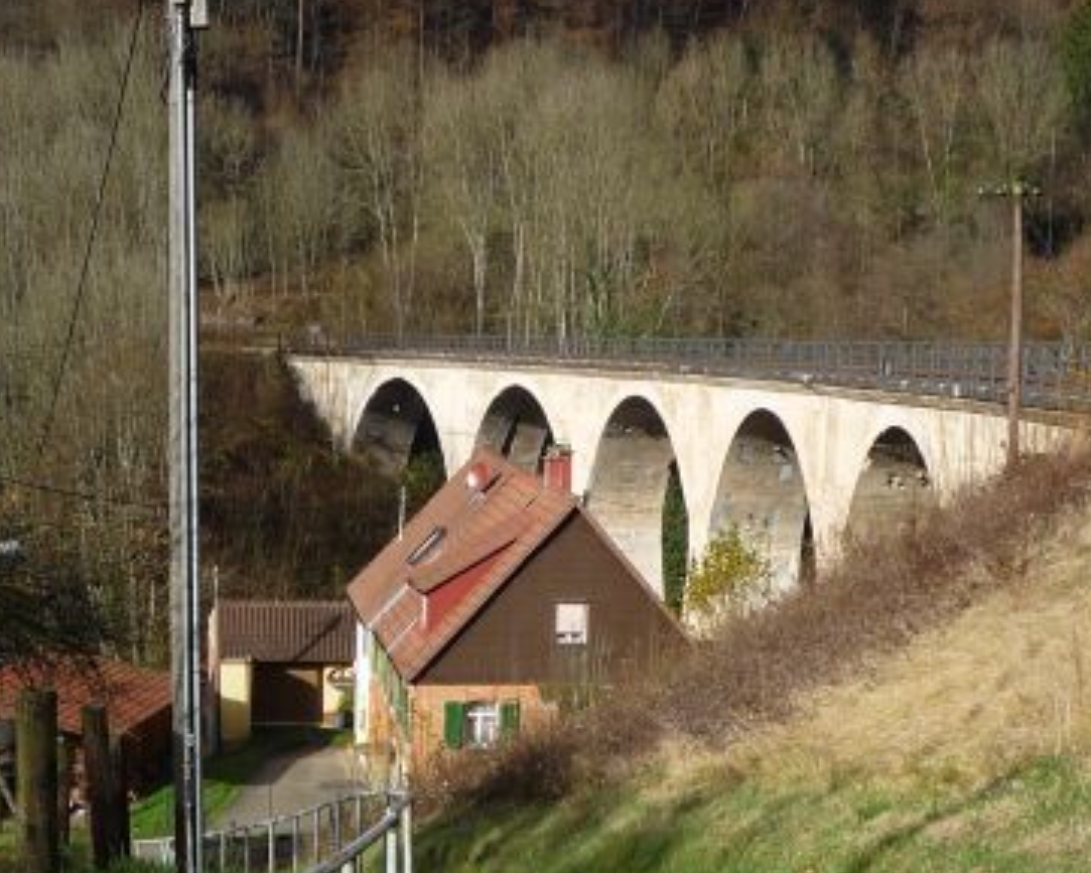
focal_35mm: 74
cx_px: 586
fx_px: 2390
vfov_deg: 20.7
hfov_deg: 25.7
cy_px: 477
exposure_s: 1/500
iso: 100
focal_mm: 5.8
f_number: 4
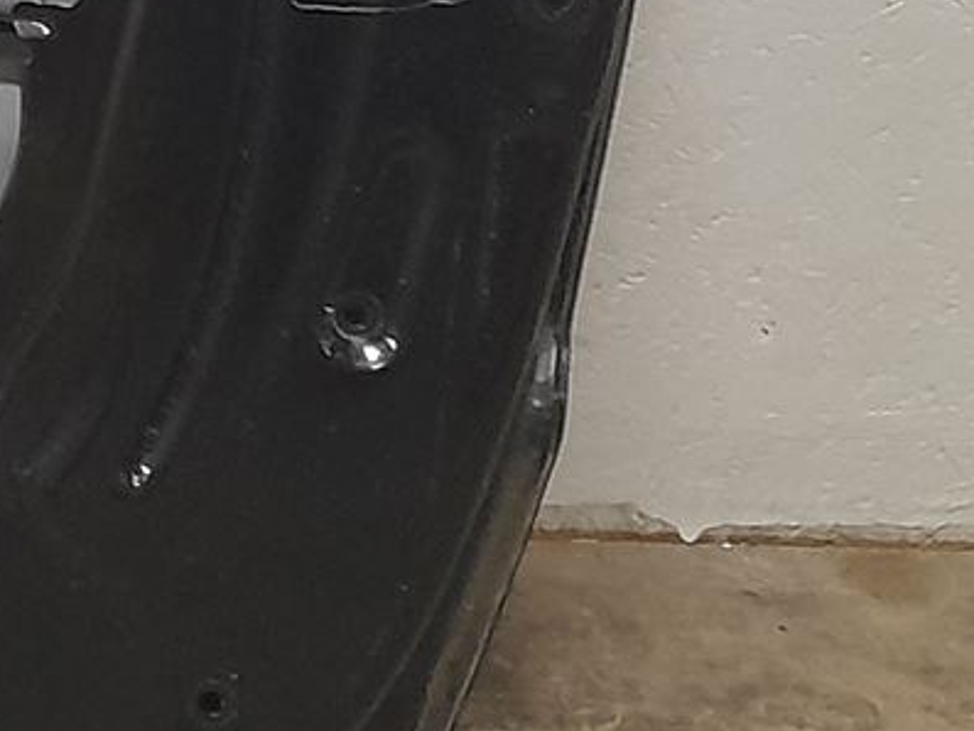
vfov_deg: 10.7
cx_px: -959
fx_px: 3631
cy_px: -660
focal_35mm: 129
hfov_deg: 13.2
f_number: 2
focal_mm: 4.6
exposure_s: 1/50
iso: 400
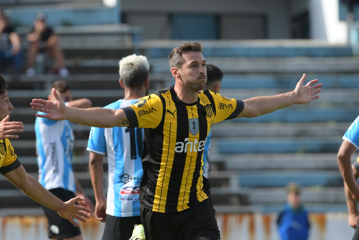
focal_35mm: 600
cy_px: 120
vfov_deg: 2.3
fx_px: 5984
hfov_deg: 3.4
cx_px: 180
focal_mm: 400
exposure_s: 1/1000
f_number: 6.3
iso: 400
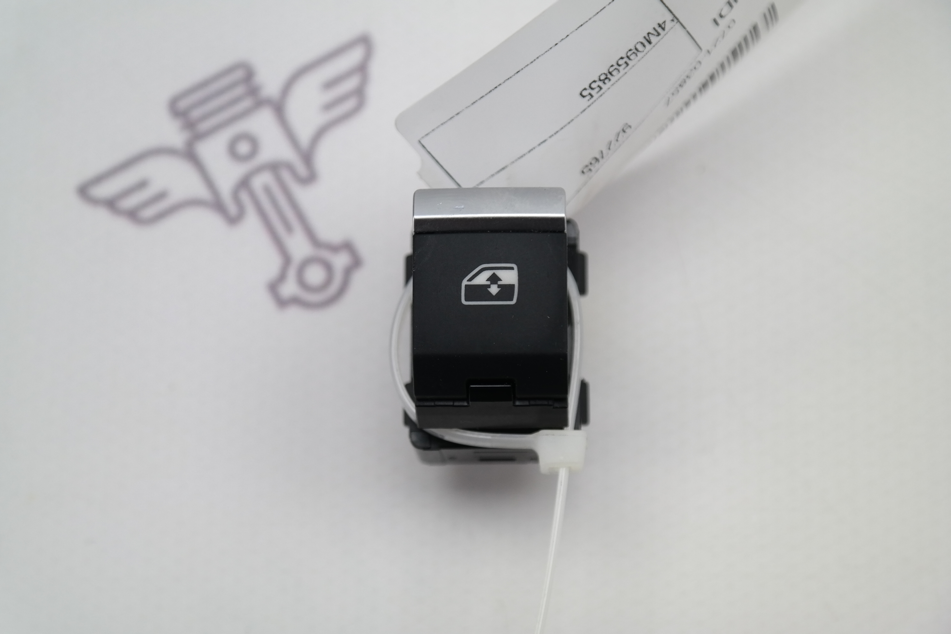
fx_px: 2219
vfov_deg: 16.3
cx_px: 476
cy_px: 317
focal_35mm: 84
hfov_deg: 24.2
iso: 200
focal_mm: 55
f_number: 5.6
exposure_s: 1/80
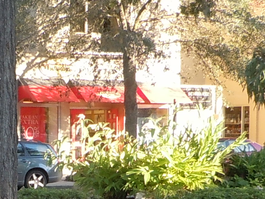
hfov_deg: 14.0
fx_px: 1064
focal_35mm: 139
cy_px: 281
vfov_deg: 10.4
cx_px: 14
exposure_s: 1/125
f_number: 3.7
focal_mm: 5
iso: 200
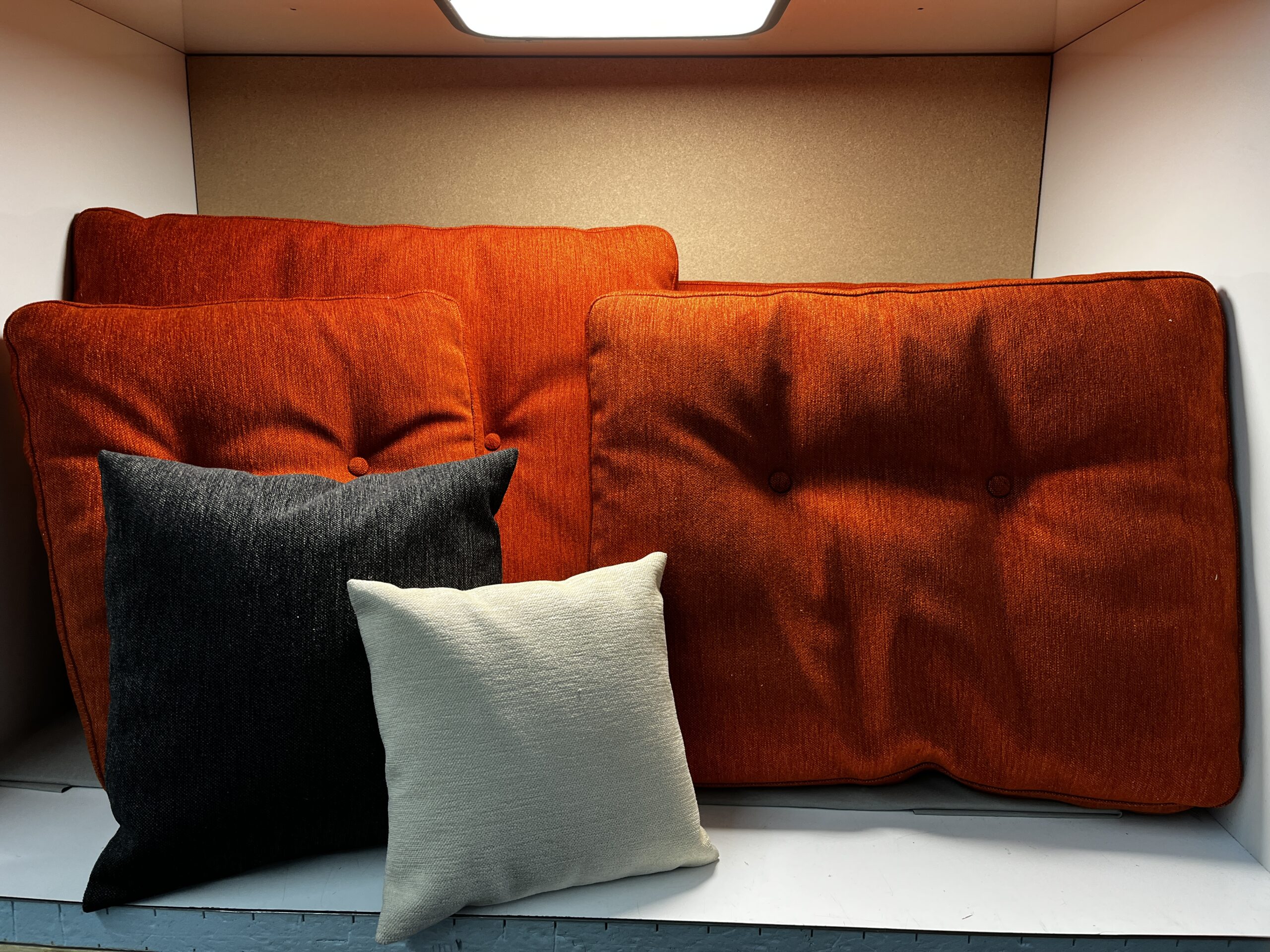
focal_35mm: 26
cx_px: 635
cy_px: 476
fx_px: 954
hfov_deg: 67.3
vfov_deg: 53.1
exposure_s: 1/100
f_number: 1.6
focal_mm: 5.1
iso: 100
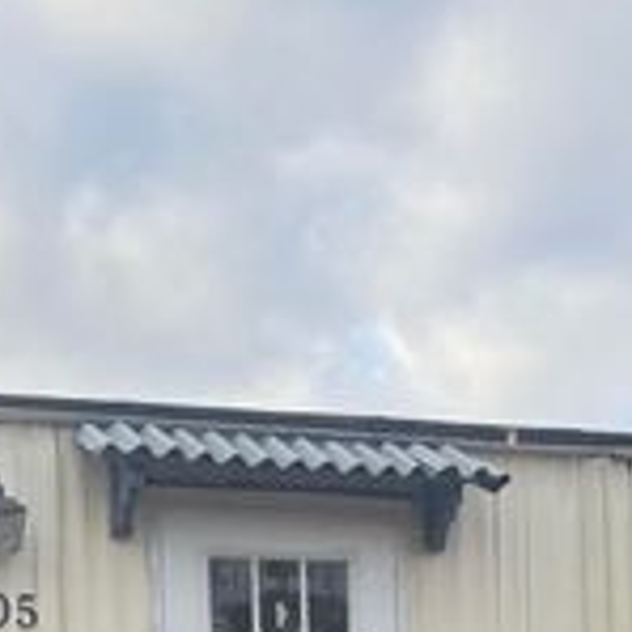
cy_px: 1088
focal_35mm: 103
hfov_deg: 16.8
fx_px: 2128
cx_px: 182
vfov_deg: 15.0
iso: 50
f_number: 1.6
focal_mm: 5.96
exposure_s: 1/756
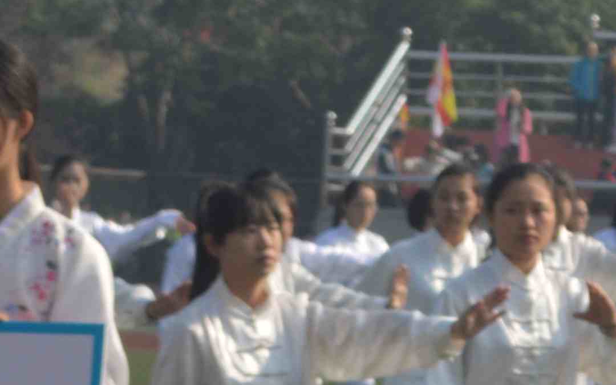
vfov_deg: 2.8
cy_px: 427
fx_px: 7854
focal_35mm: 468
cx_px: 1223
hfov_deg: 4.4
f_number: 8
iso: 100
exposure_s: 1/250
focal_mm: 55
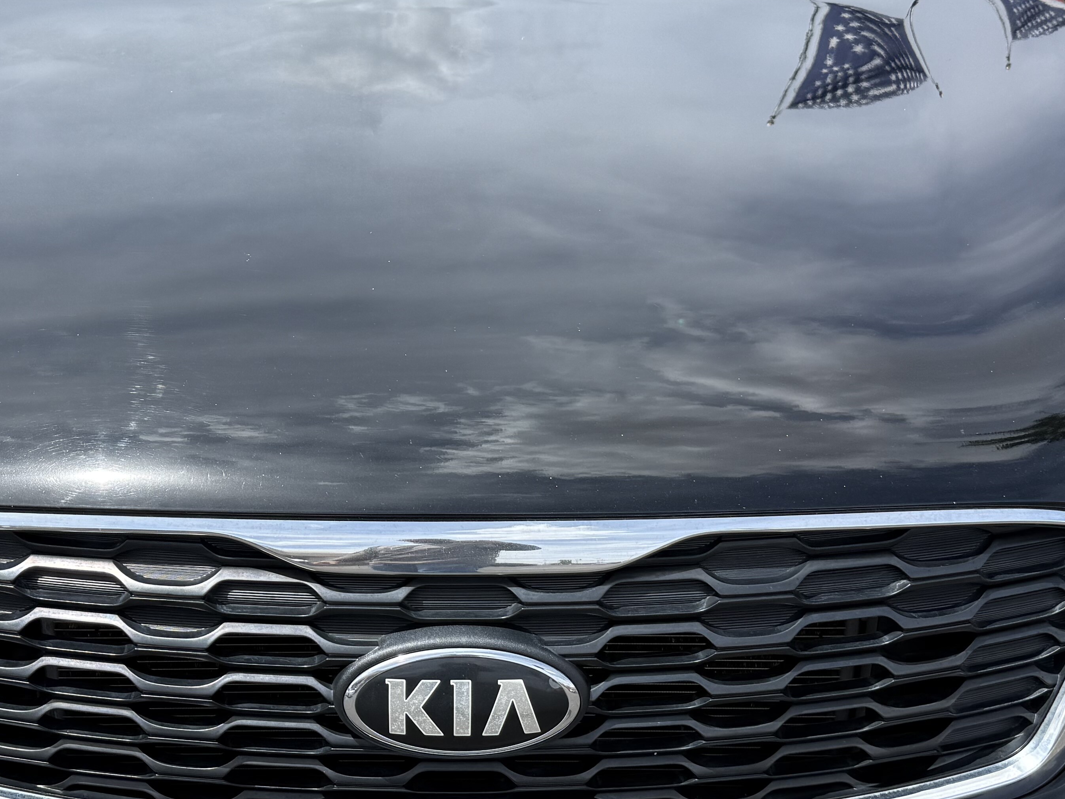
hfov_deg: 37.3
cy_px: 395
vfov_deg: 28.6
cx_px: 396
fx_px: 1569
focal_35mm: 51
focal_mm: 6.76
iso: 80
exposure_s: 1/2525
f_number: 1.78
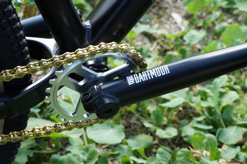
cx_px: 124
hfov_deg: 19.5
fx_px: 720
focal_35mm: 105
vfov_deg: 13.0
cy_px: 82
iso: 200
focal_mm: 70
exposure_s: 1/60
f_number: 9
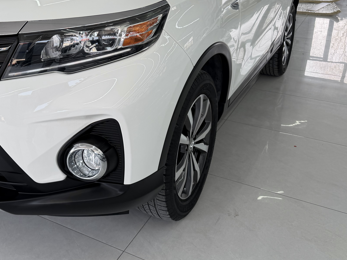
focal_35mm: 43
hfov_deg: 41.8
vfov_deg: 32.8
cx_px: 65
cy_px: 57
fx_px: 431
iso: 80
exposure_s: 1/321
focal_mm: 6.76
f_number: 1.78
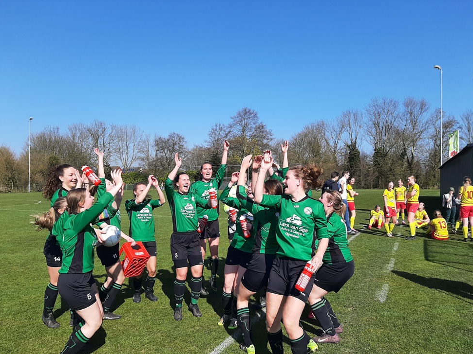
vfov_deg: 51.3
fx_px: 369
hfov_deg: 65.3
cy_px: 182
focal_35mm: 27
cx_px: 237
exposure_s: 1/2899
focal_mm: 3.93
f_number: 1.7
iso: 40
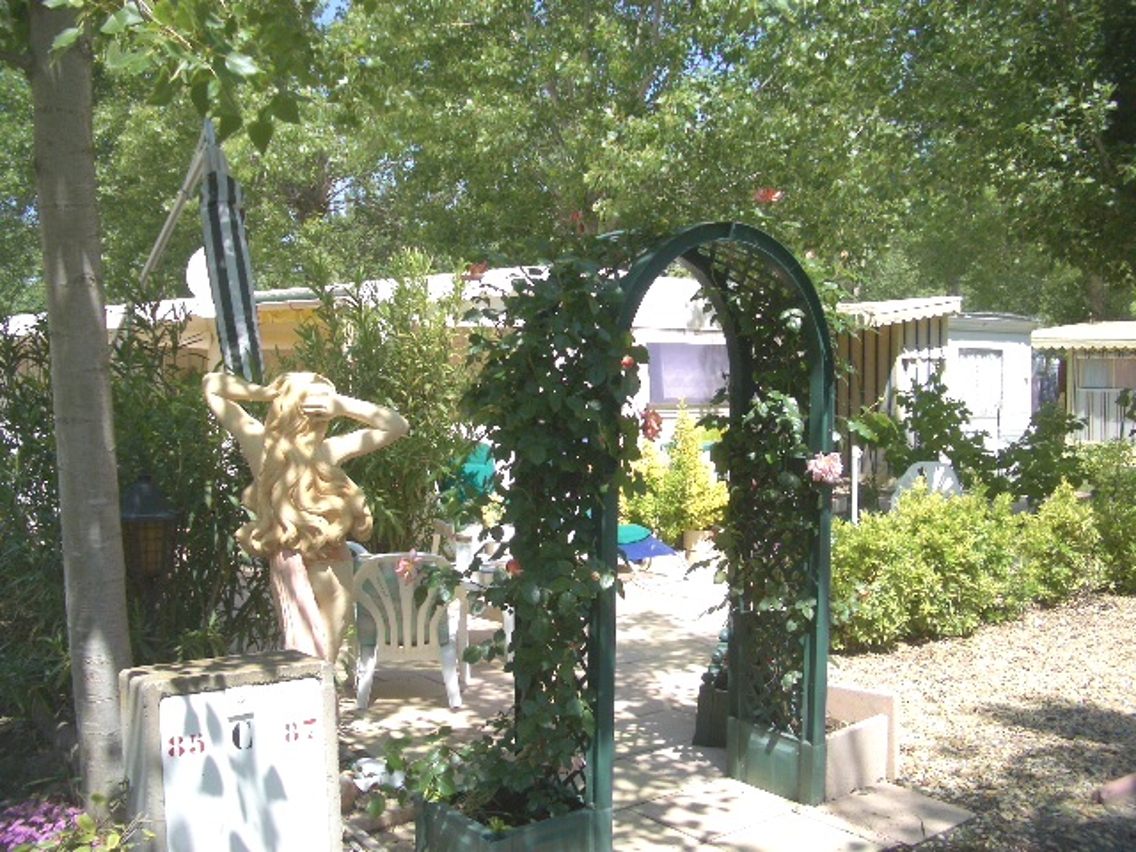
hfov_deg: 52.6
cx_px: 568
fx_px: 1149
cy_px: 426
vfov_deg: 40.7
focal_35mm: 35
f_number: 2.6
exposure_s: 1/800
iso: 50
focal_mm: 5.8
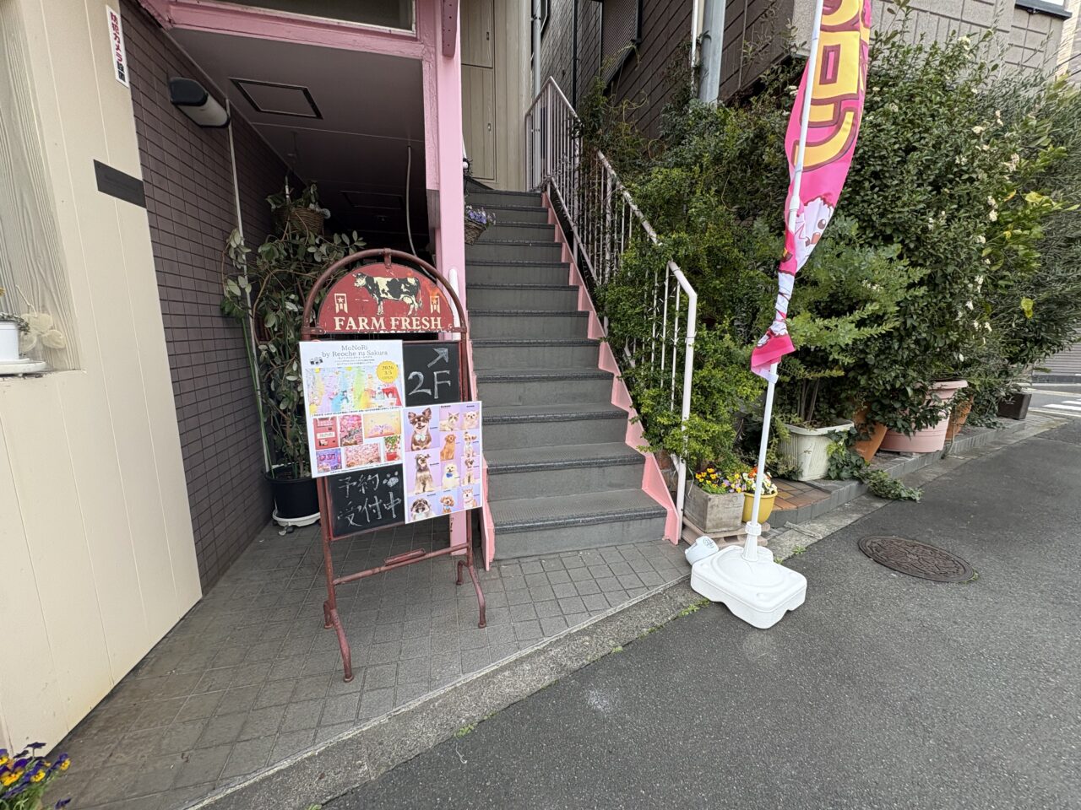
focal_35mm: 14
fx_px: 437
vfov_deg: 85.7
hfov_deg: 102.1
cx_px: 540
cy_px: 405
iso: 64
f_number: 2.2
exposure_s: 1/354
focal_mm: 2.22
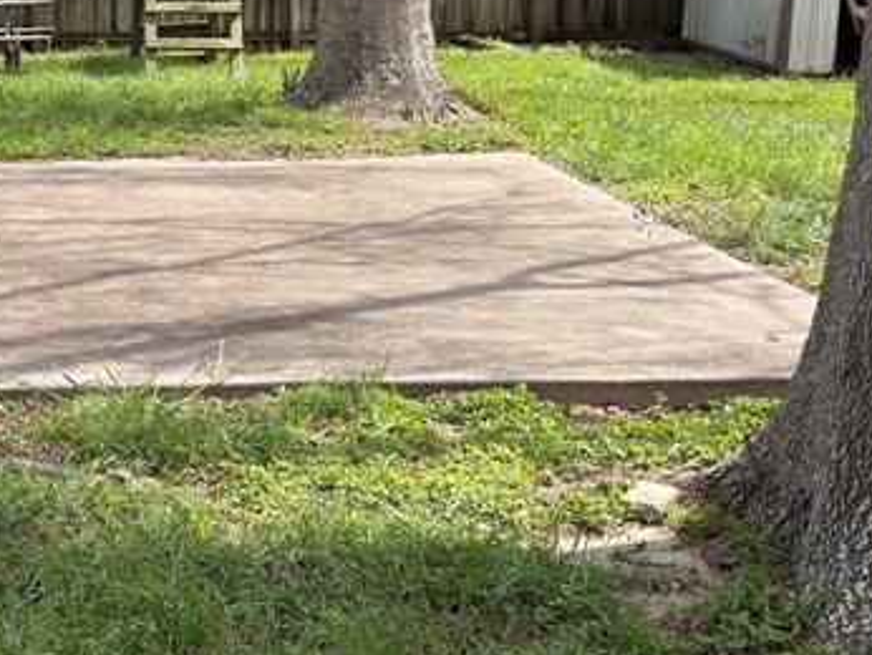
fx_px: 1790
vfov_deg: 20.3
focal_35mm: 71
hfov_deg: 26.1
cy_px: 40
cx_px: 23
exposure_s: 1/1876
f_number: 1.78
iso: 80
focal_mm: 6.76
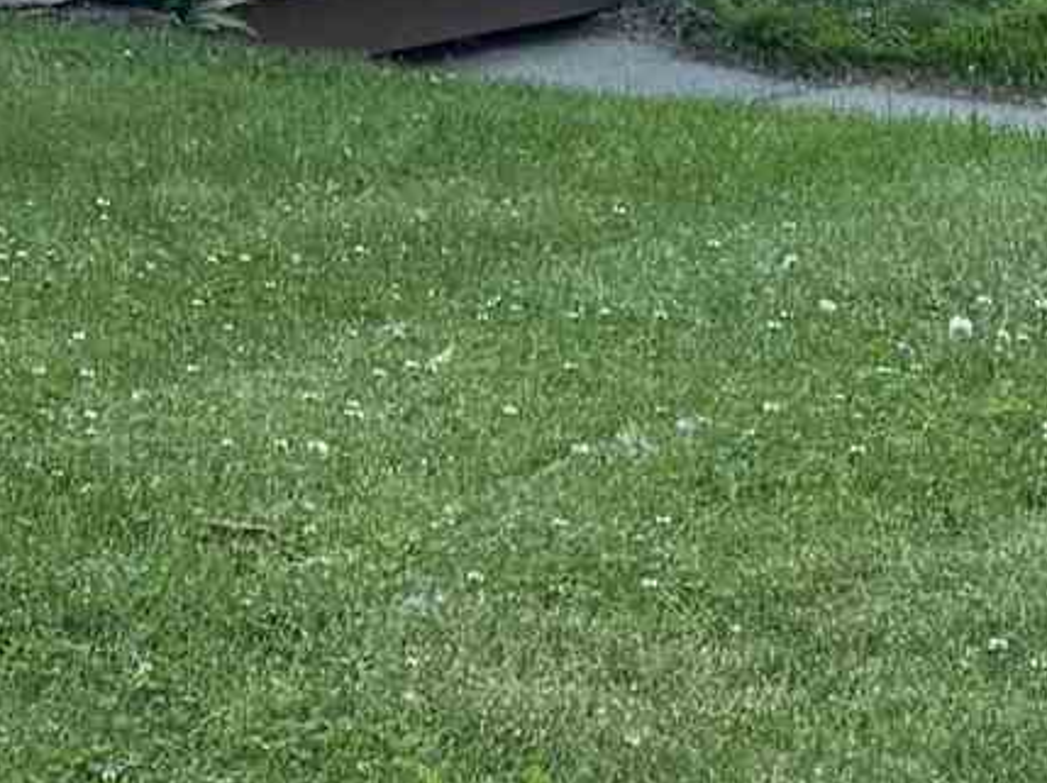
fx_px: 5198
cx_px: -1276
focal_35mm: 172
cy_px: -1085
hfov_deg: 10.3
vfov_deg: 8.0
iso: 80
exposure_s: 1/1637
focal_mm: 6.76
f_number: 1.78
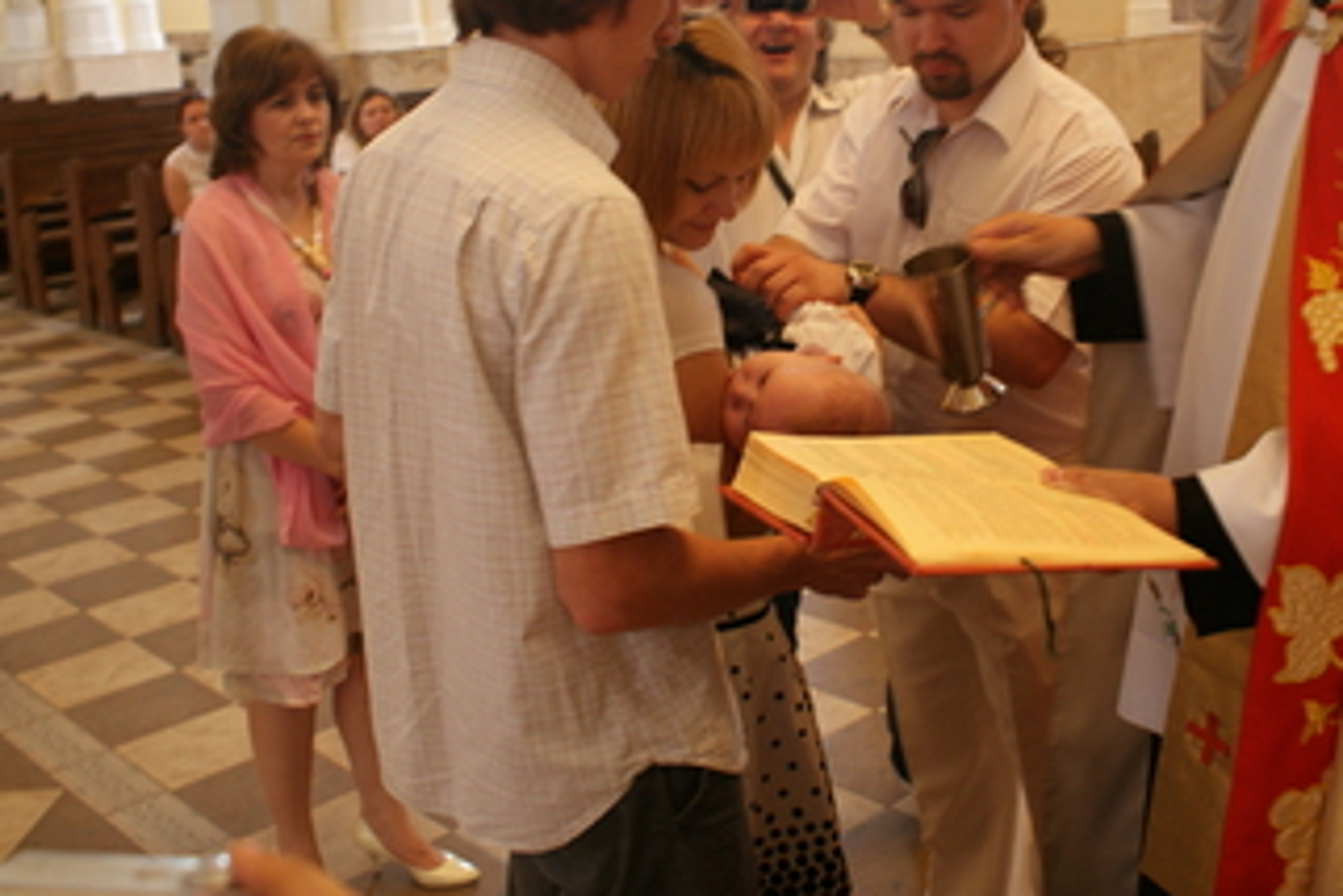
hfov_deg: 46.1
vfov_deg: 31.6
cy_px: 289
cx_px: 820
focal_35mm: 42
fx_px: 1567
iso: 400
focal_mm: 20
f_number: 4
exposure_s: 1/20
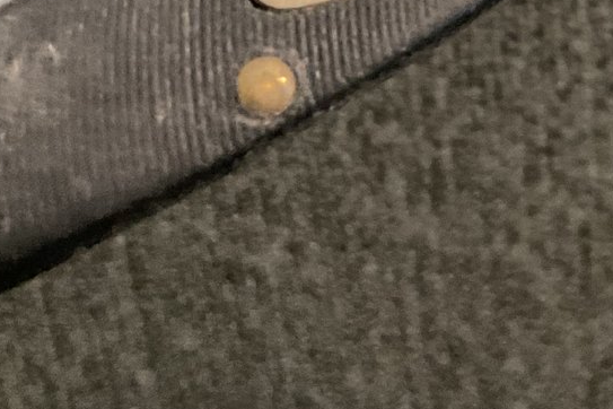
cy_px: -90
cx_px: 767
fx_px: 1430
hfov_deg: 22.1
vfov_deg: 15.6
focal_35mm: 84
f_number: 1.8
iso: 500
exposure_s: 1/30
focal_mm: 3
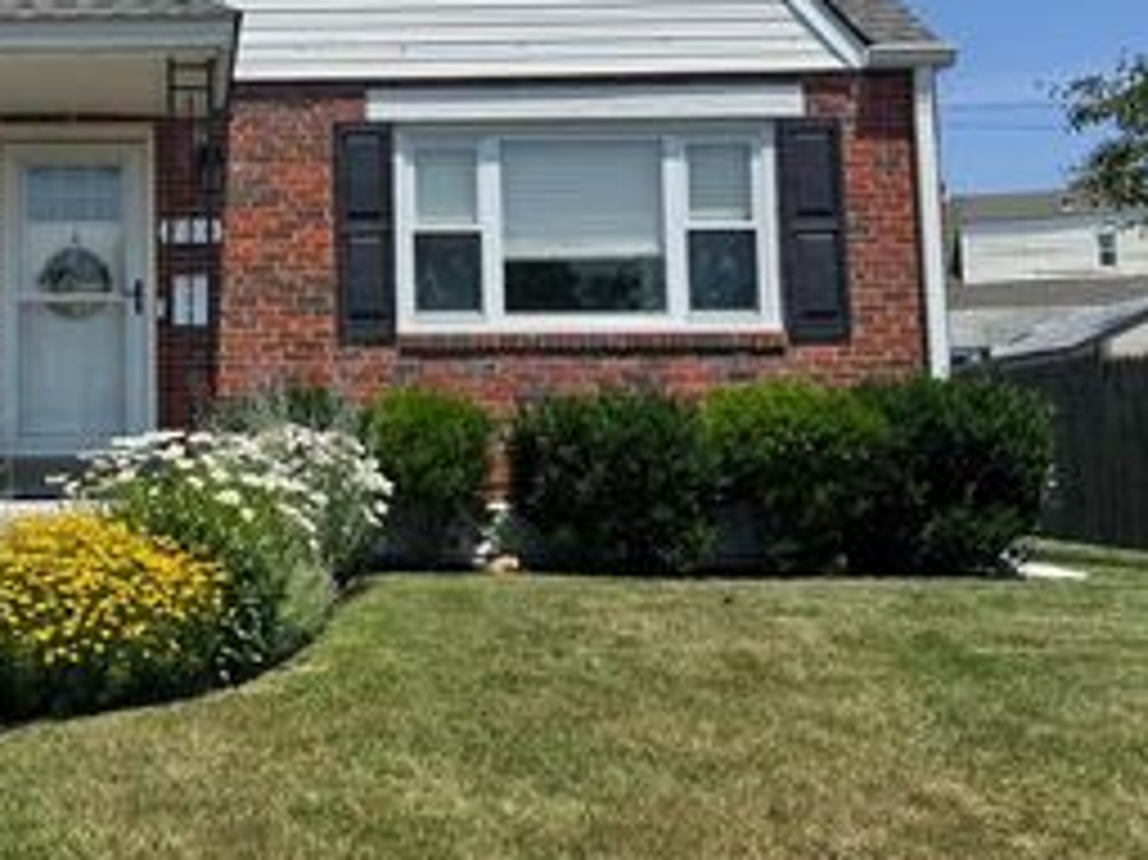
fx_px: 1558
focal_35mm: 47
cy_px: 295
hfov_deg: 38.2
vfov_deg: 30.7
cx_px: 158
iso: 80
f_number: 1.78
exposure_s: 1/5814
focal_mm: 6.76
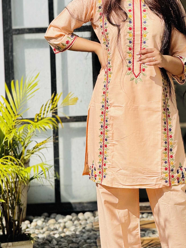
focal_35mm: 227
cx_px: 139
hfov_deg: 6.5
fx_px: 1626
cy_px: 112
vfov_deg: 8.7
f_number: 2.8
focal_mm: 15.66
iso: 50
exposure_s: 1/2283
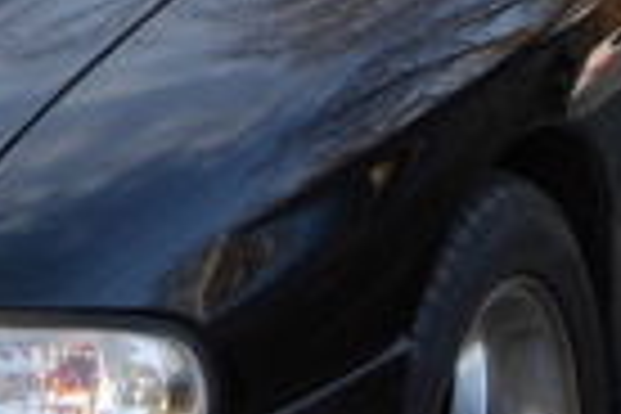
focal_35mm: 261
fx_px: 4502
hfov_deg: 7.9
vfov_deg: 5.2
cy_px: -144
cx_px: 58
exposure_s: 1/160
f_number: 6.3
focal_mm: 30
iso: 200
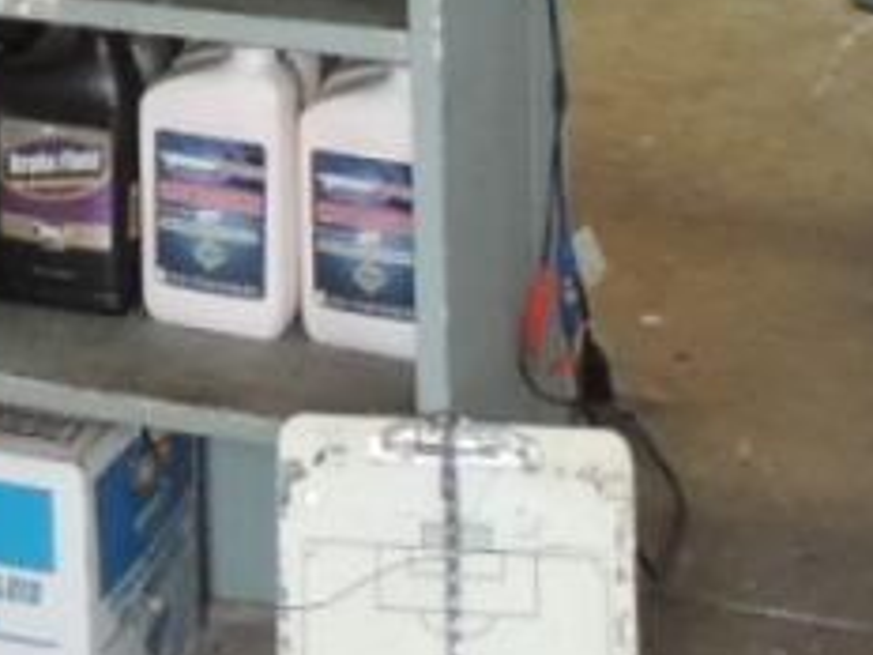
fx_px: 3909
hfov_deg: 12.2
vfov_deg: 8.6
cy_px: -999
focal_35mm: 155
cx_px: -425
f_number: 3
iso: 360
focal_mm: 4.3
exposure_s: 1/30
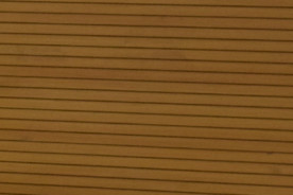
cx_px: -382
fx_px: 2409
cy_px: -29
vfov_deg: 4.6
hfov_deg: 6.6
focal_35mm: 296
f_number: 3.3
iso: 900
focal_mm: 34
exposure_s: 1/50
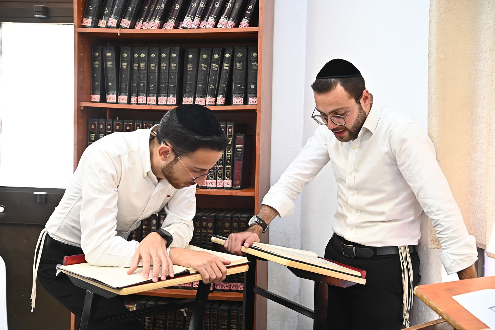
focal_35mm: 44
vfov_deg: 30.5
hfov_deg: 44.5
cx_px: 248
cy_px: 165
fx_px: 605
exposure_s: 1/200
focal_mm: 44
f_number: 5
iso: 2000
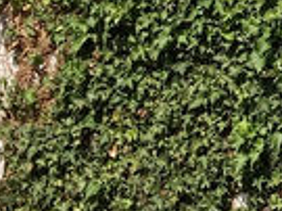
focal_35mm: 207
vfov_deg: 7.0
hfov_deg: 9.0
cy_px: -188
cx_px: 566
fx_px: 1685
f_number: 1.8
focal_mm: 3.99
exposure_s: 1/2558
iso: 20
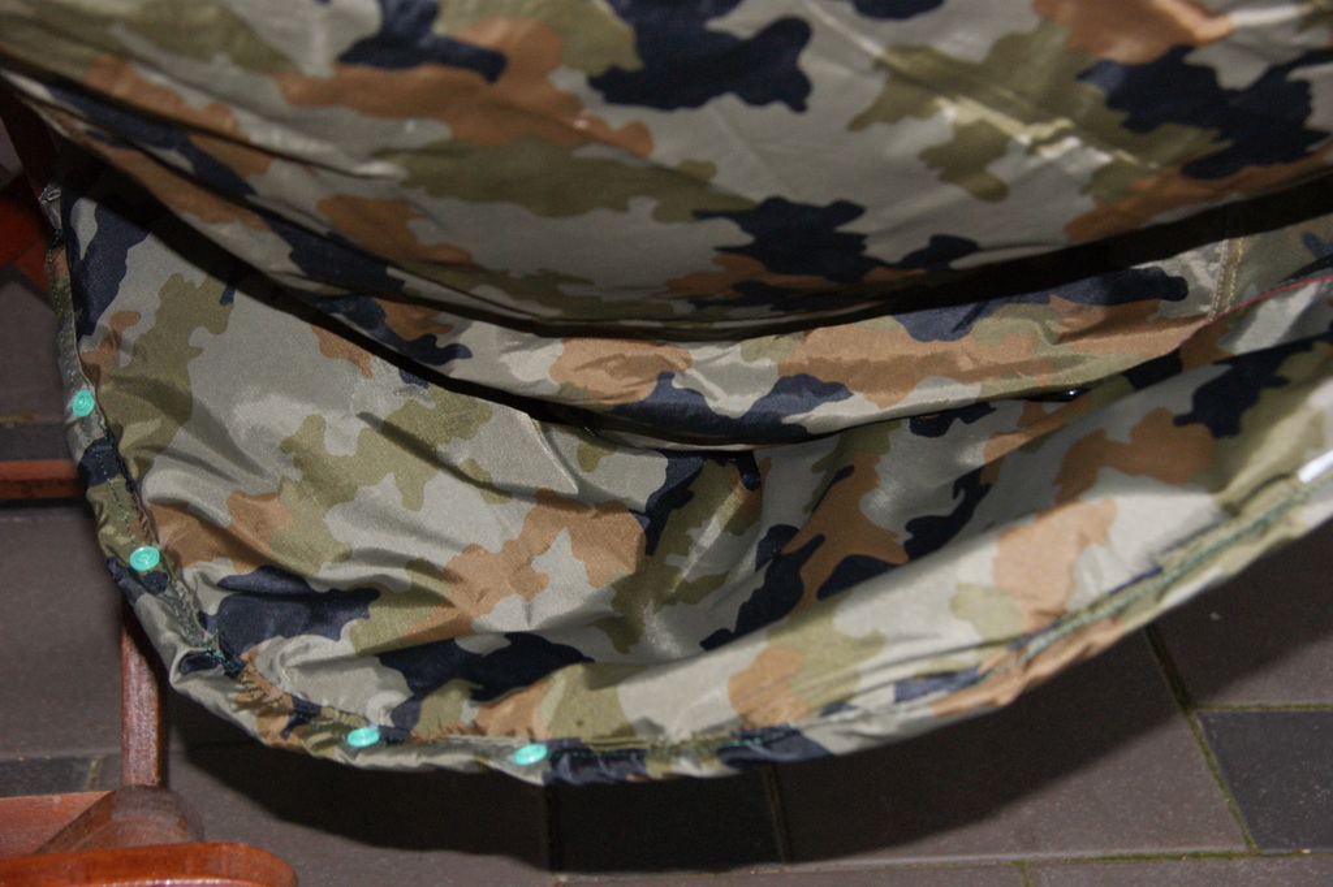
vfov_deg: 22.6
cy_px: 444
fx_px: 2221
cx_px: 666
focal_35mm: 60
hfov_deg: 33.4
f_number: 5.6
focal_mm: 40
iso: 400
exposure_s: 1/60
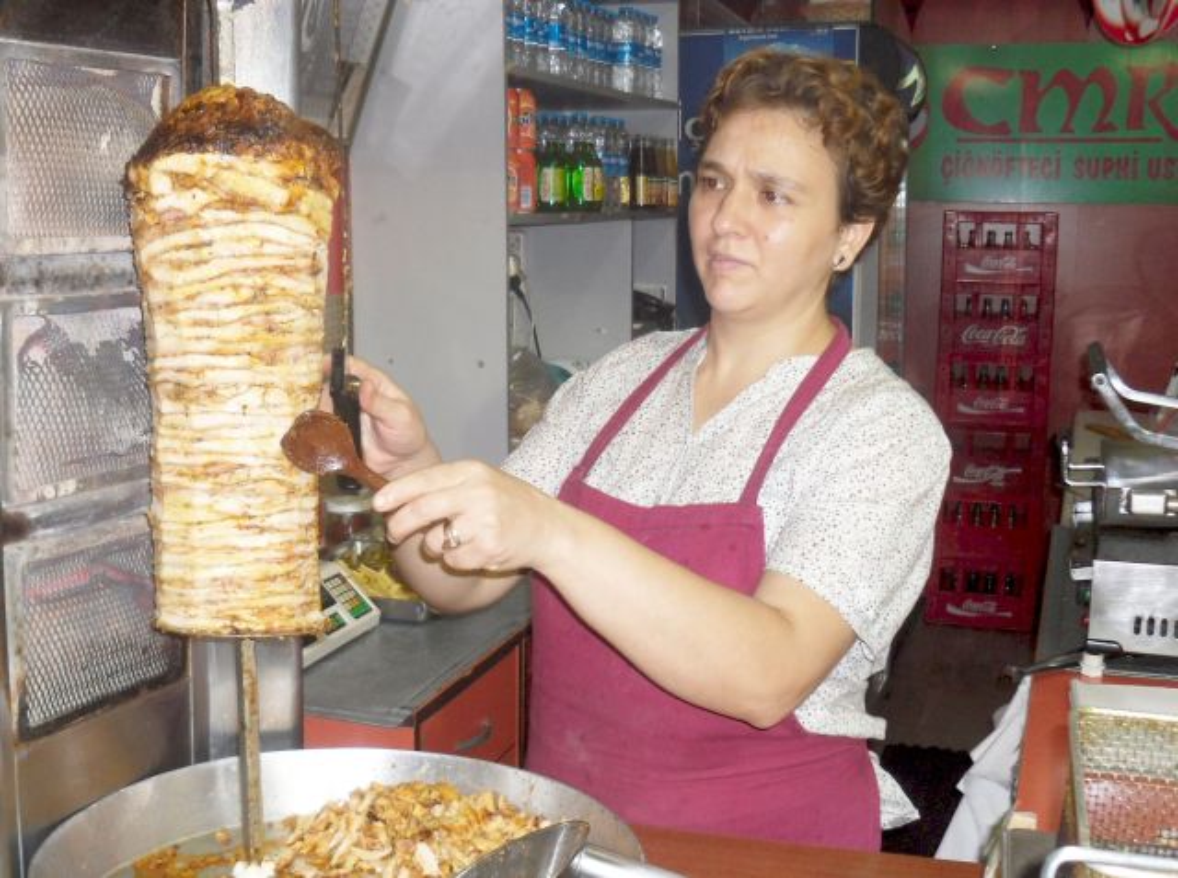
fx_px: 1154
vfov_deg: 41.6
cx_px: 589
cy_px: 439
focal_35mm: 34
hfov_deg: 54.1
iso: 80
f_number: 2.8
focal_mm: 6
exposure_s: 1/45
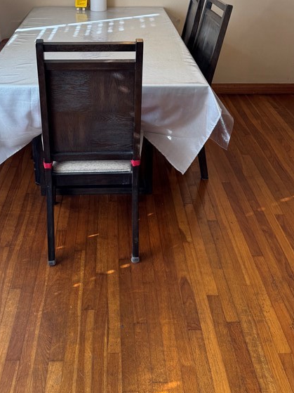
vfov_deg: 41.4
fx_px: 498
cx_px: 119
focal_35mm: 44
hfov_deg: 32.8
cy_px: 89
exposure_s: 1/120
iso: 80
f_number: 1.78
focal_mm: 6.76
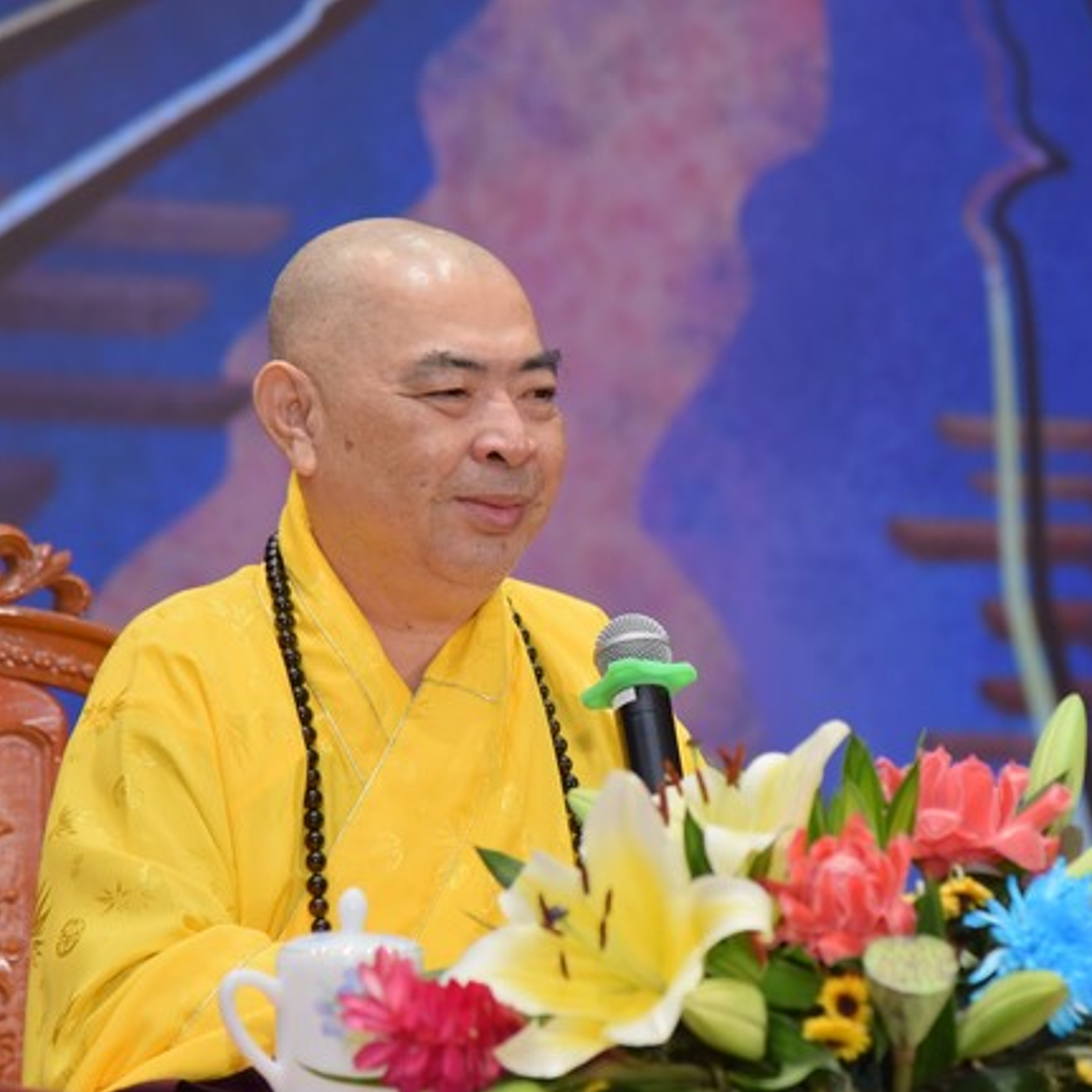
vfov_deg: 11.3
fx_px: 5496
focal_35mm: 154
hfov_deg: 11.3
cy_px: 547
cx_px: 644
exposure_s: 1/160
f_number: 5
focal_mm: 120
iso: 1250
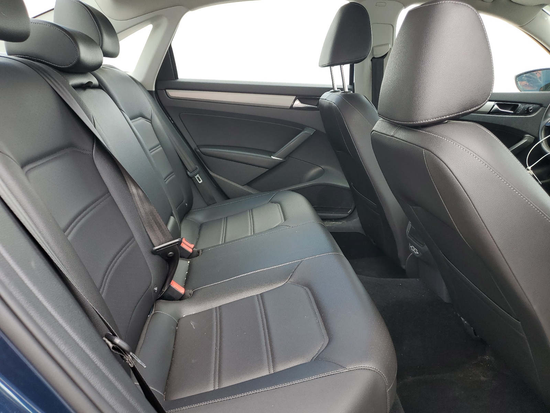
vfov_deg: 53.1
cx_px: 275
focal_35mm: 26
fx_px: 413
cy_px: 206
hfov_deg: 67.3
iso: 50
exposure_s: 1/182
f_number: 1.5
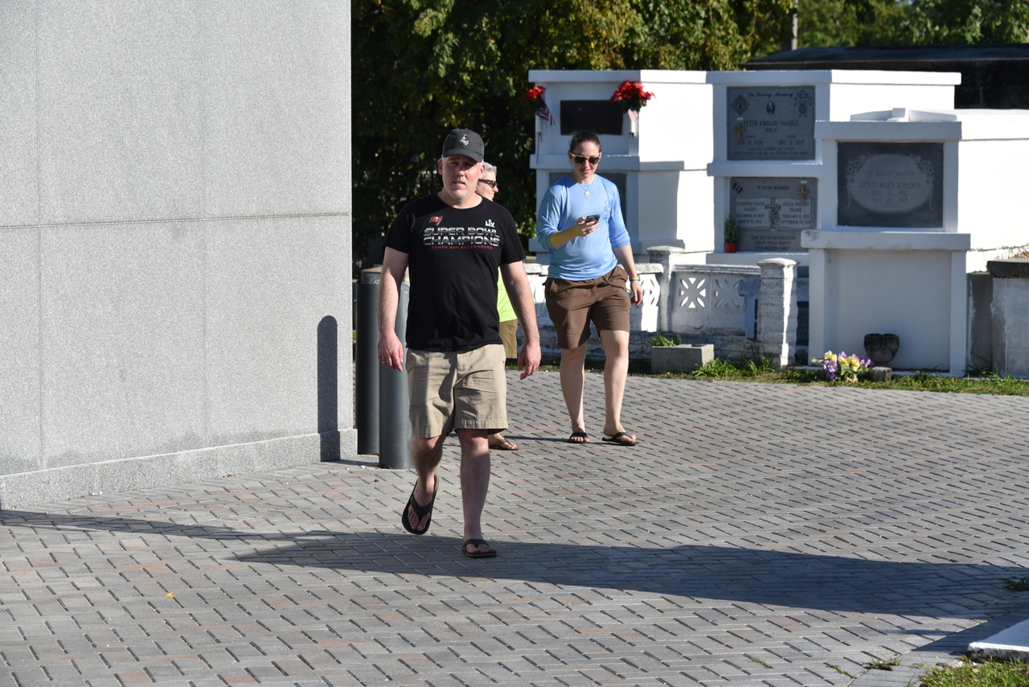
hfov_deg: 18.3
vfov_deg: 12.2
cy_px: 344
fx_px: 3202
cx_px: 514
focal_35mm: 112
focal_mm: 112
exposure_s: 1/320
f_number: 9
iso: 100
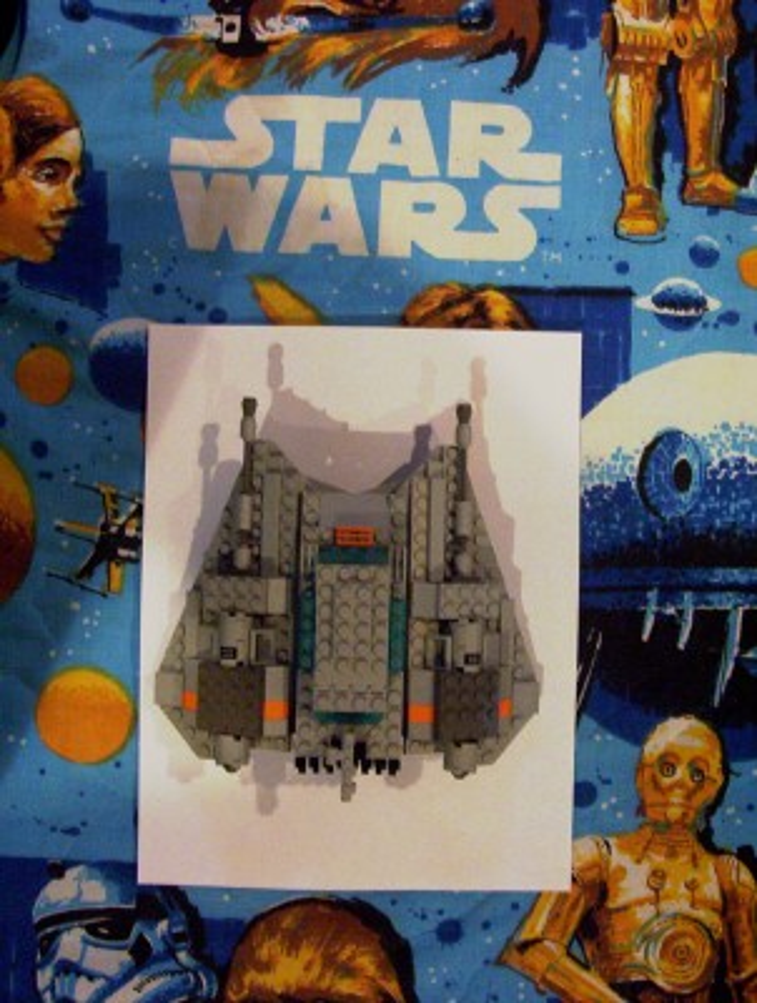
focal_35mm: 43
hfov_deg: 33.7
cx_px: 378
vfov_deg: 43.8
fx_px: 1248
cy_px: 502
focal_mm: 5.77
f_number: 2.73
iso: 200
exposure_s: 1/8
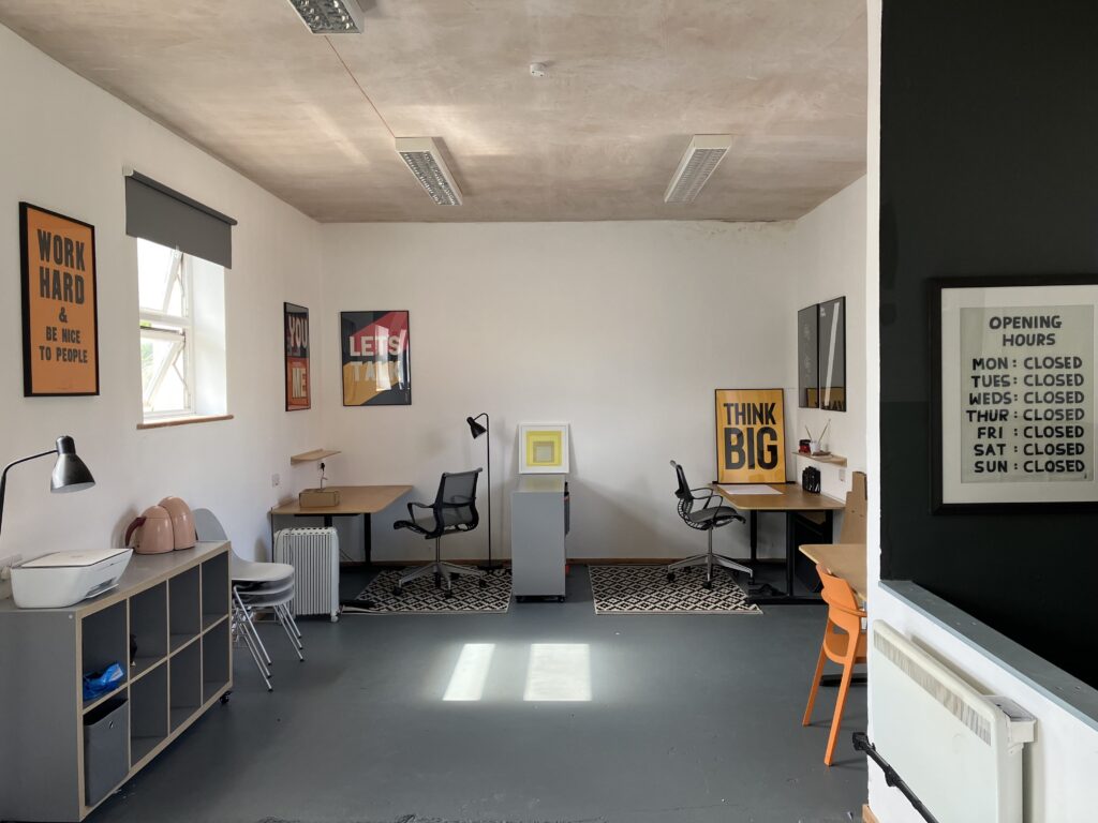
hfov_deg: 63.4
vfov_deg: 49.7
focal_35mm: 28
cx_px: 549
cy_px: 412
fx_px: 888
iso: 64
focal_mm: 3.99
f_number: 1.8
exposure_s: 1/121
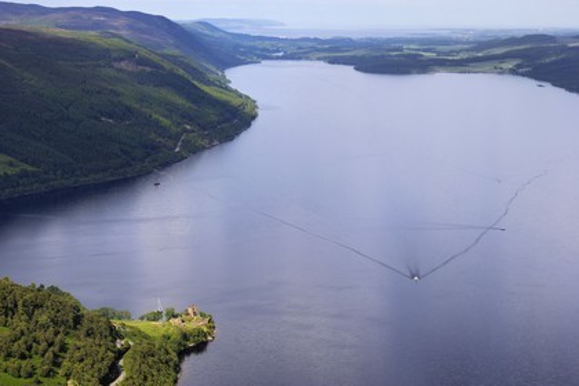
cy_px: 193
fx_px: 1528
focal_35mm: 95
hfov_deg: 21.5
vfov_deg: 14.4
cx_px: 290
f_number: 10
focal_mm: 95
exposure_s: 1/800
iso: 400
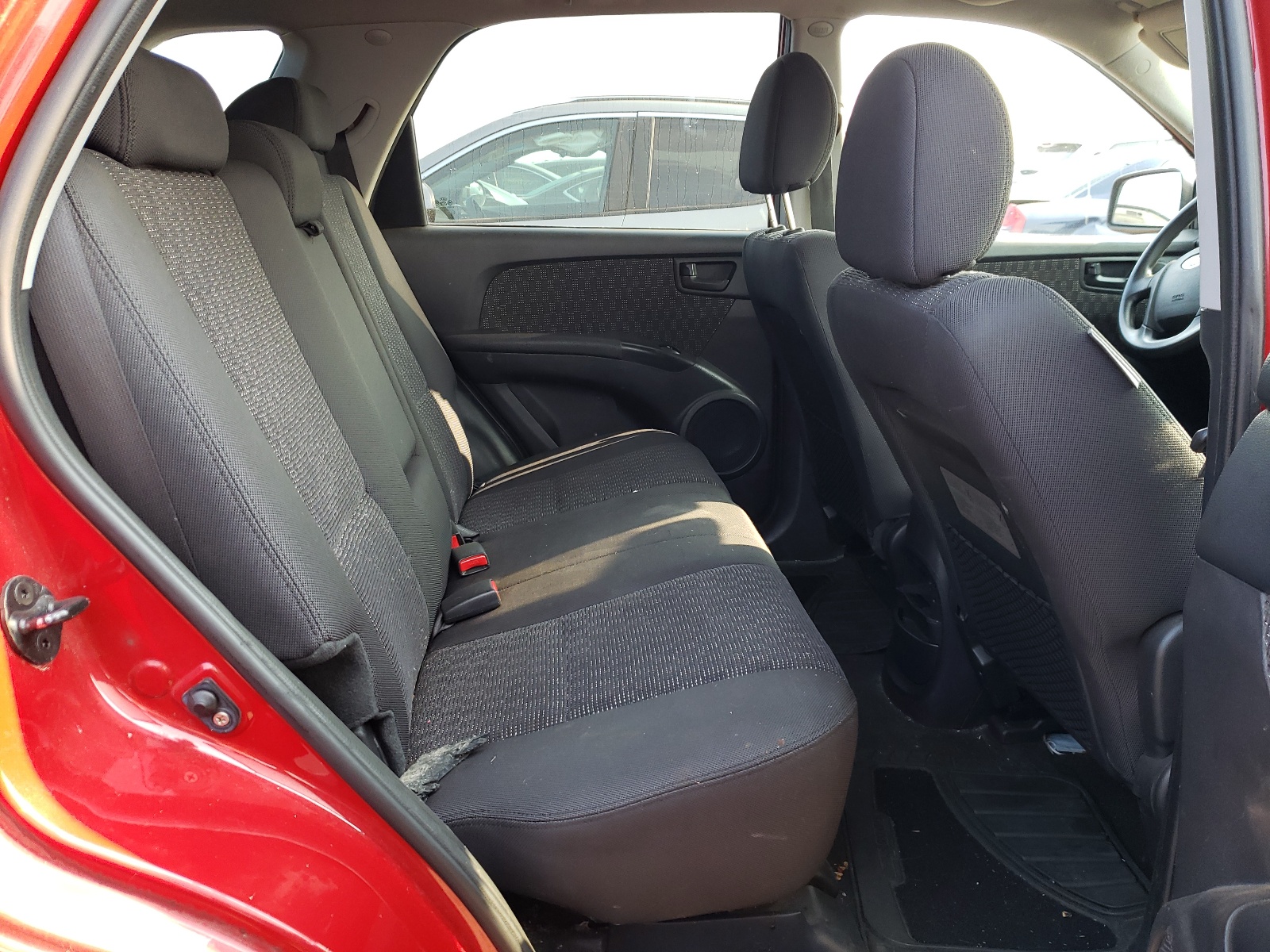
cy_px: 476
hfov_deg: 67.3
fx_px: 954
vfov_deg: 53.1
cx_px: 635
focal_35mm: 26
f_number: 1.5
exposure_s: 1/120
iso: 67
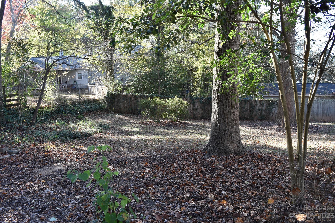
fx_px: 251
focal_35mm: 27
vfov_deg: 47.9
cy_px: 112
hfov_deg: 67.4
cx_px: 168
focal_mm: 18
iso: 400
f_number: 6.3
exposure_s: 1/160
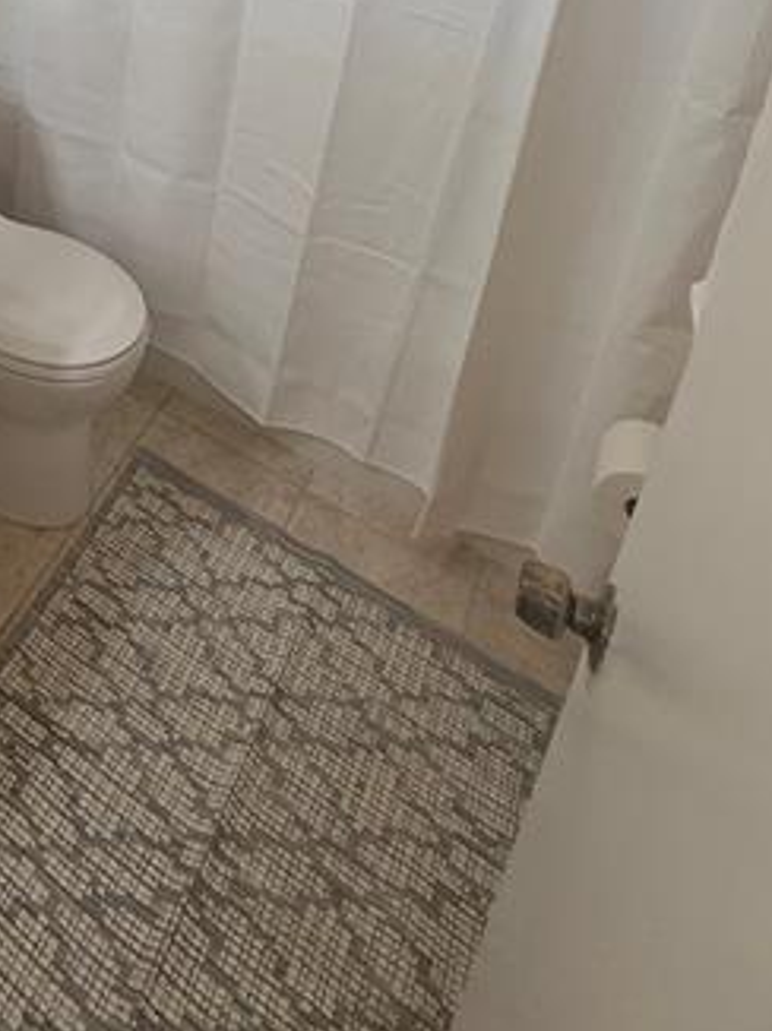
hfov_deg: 37.8
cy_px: -70
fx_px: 983
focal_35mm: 33
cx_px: -16
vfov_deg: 44.2
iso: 125
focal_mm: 2.22
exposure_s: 1/120
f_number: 2.2
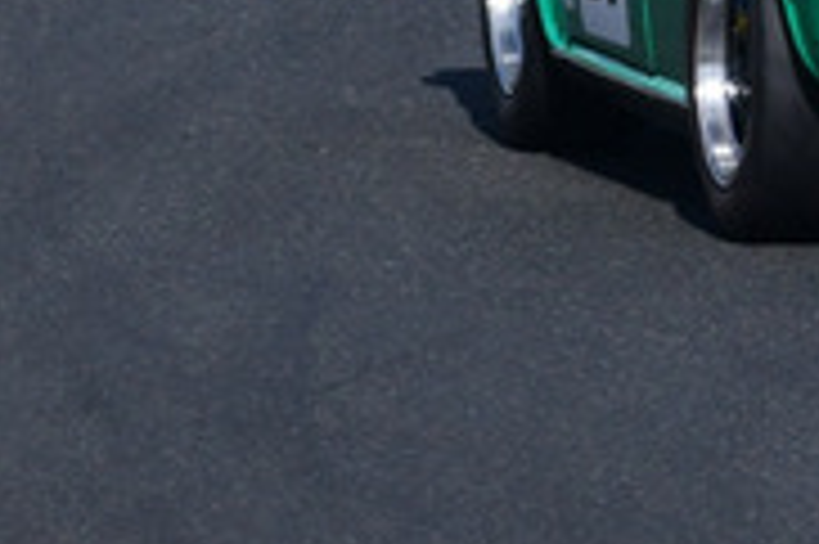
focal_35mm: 1911
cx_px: 1004
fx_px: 43435
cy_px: -593
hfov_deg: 1.1
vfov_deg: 0.7
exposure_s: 1/640
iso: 250
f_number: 10
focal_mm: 290
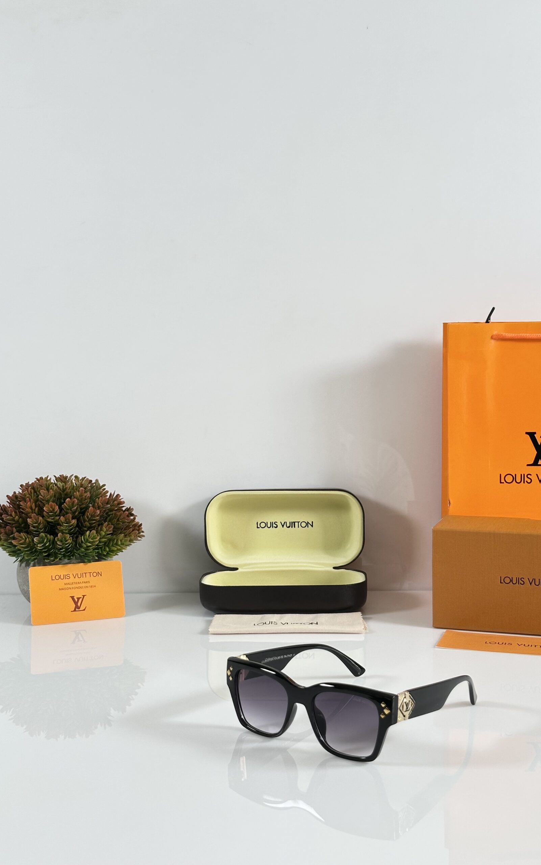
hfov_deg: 25.3
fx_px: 1203
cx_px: 319
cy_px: 432
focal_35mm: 51
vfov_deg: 39.6
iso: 80
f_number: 1.78
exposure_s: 1/121
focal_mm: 6.86
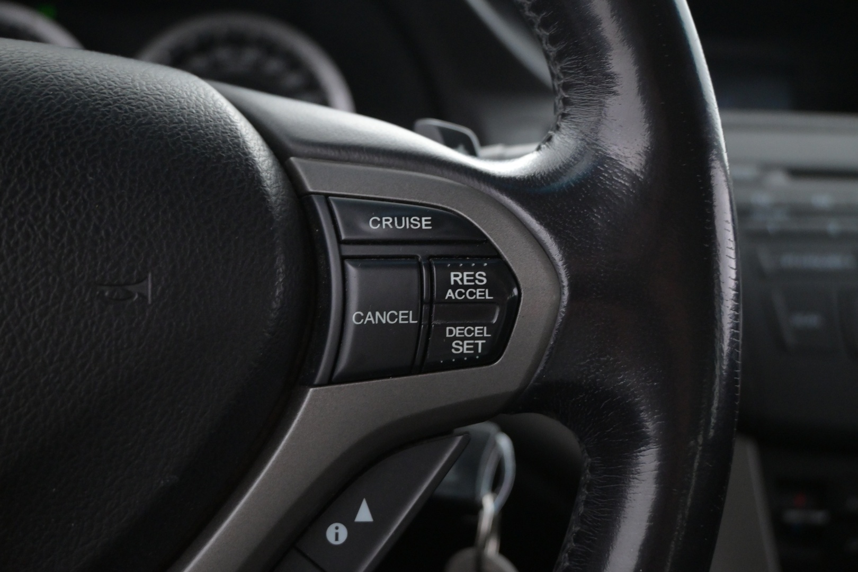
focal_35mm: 37
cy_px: 286
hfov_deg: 52.2
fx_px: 876
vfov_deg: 36.2
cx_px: 429
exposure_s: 1/40
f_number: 4.2
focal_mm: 24.5
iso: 3200
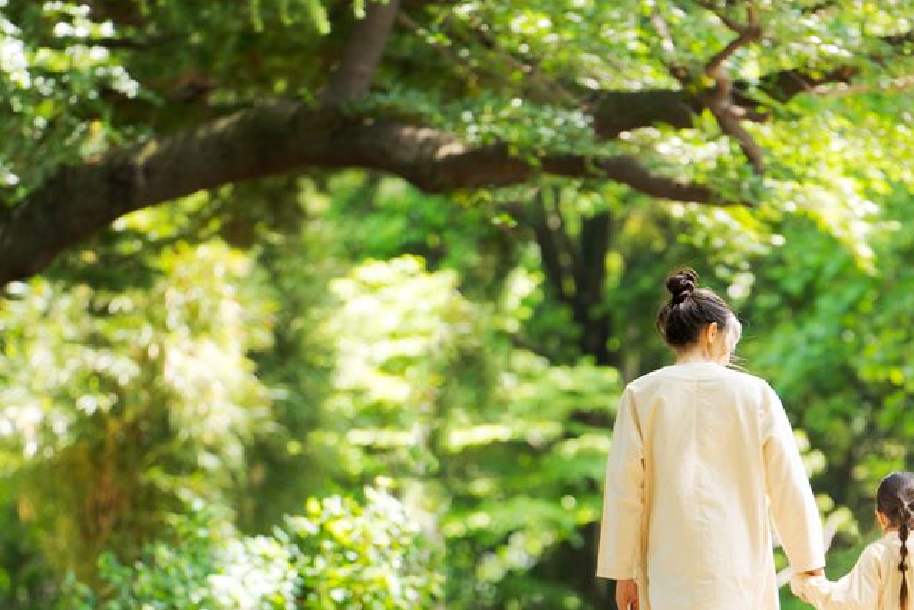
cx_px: 826
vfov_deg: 4.1
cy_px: 357
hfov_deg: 6.1
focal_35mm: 339
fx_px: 8608
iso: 200
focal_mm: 180
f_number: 3.5
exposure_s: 1/160
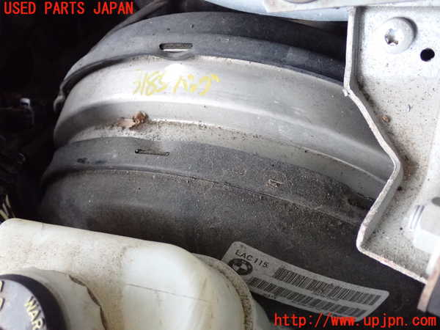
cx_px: 220
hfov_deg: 45.8
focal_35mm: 41
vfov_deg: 35.1
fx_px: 521
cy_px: 165
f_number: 2.8
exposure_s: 1/125
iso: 1600
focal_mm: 7.31
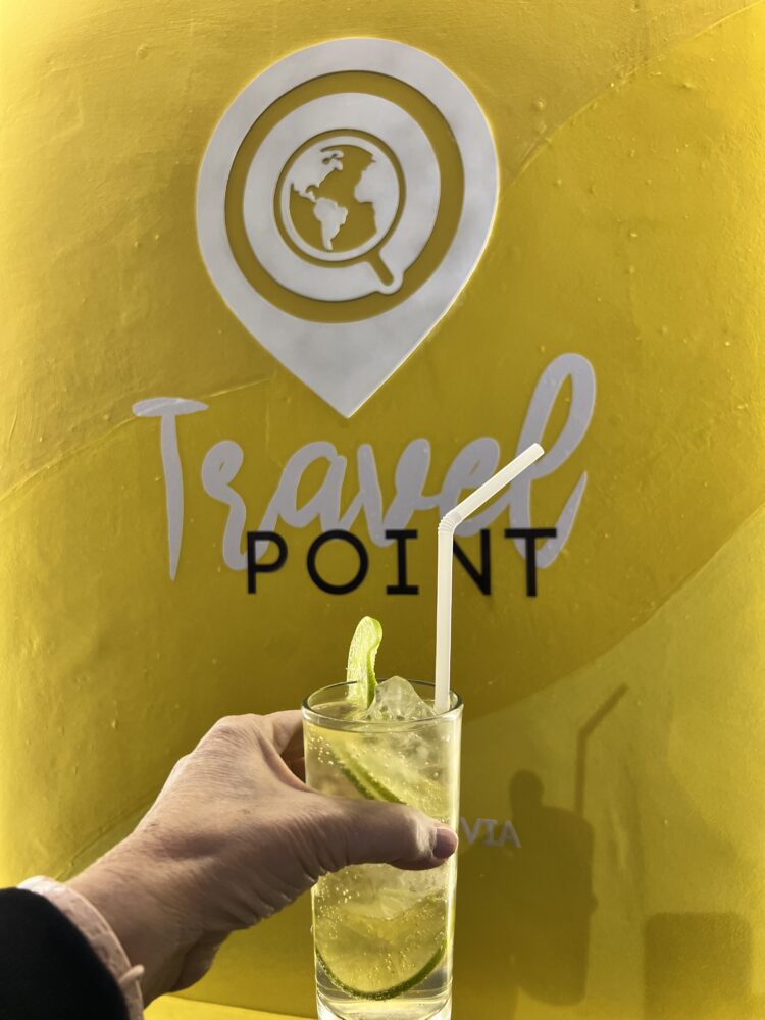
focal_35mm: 26
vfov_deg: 67.3
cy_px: 510
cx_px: 382
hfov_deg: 53.1
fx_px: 766
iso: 125
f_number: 1.5
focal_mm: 5.7
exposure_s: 1/100
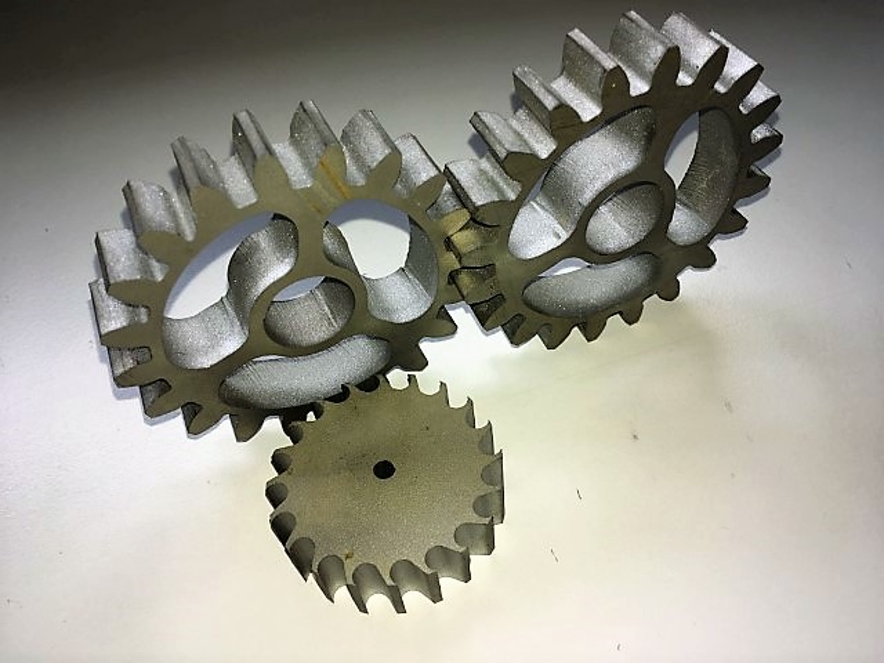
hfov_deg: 61.7
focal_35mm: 29
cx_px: 442
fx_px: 741
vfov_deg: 48.2
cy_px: 332
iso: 25
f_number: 2.2
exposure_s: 1/145
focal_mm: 4.15
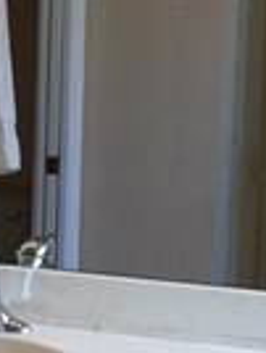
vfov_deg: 11.9
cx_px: -253
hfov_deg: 8.5
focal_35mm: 166
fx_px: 1695
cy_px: 187
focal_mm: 4.15
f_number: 2.2
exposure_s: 1/40
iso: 32
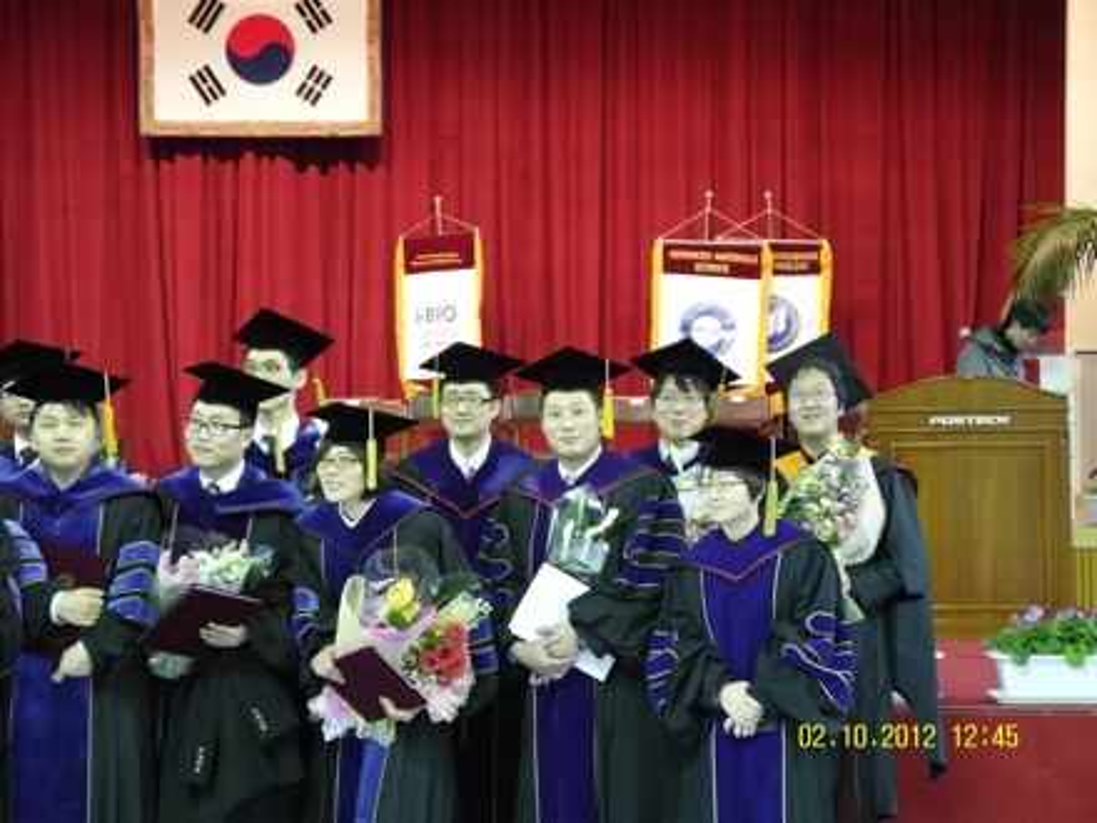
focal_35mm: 72
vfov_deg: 20.4
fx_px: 2282
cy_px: 412
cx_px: 548
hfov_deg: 27.0
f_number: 2.4
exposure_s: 1/30
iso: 320
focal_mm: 15.6
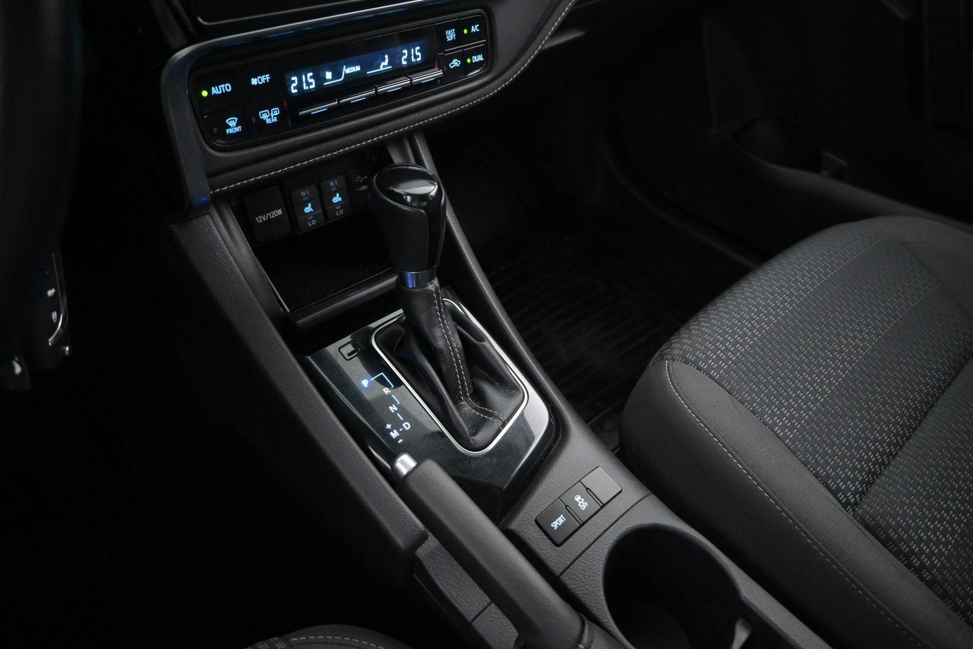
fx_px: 649
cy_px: 324
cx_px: 486
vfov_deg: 53.1
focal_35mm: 24
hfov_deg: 73.7
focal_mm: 16
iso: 2500
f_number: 3.5
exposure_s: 1/25
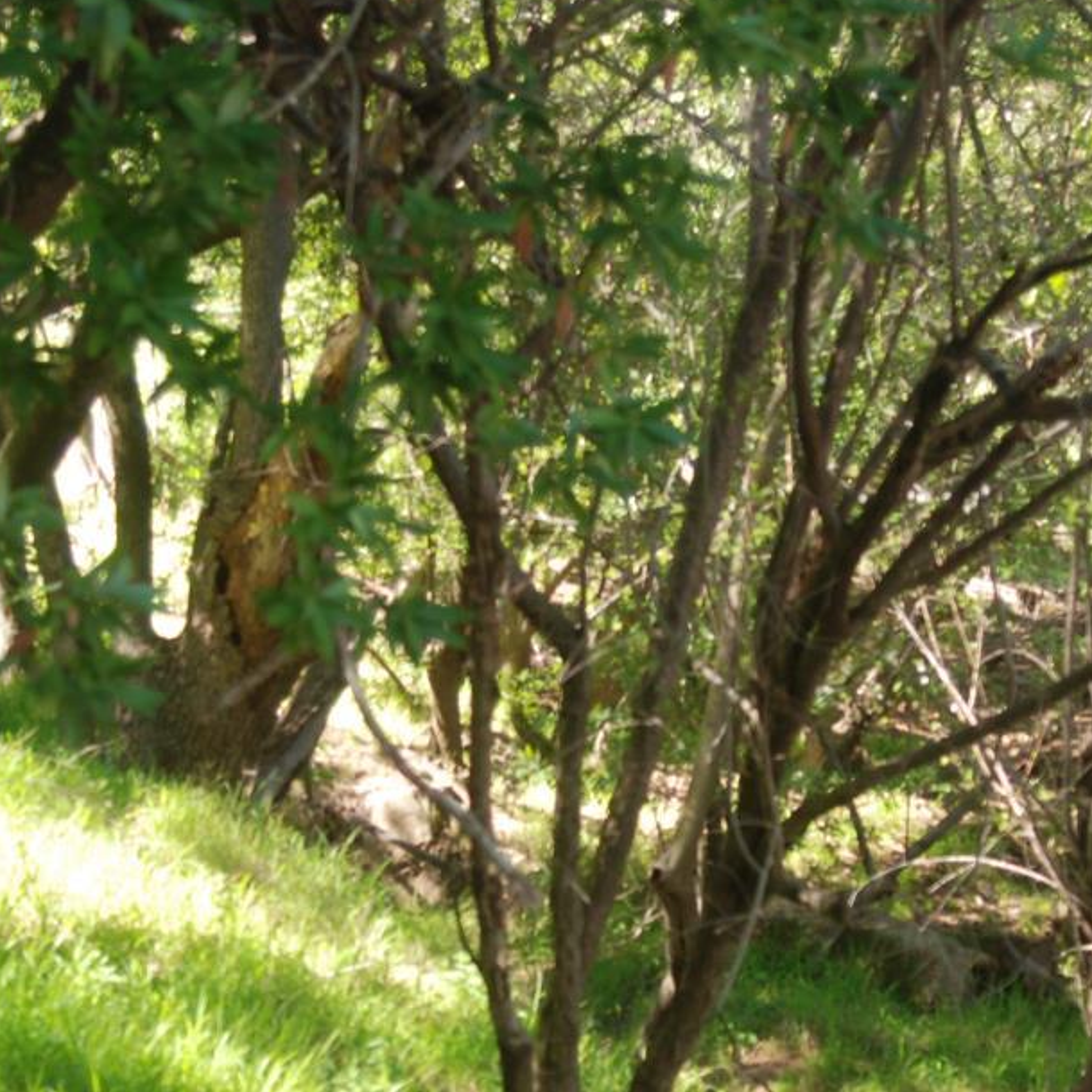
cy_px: 760
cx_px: 696
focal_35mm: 88
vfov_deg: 19.6
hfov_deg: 19.7
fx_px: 3141
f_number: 3.5
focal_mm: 28
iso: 125
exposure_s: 1/40
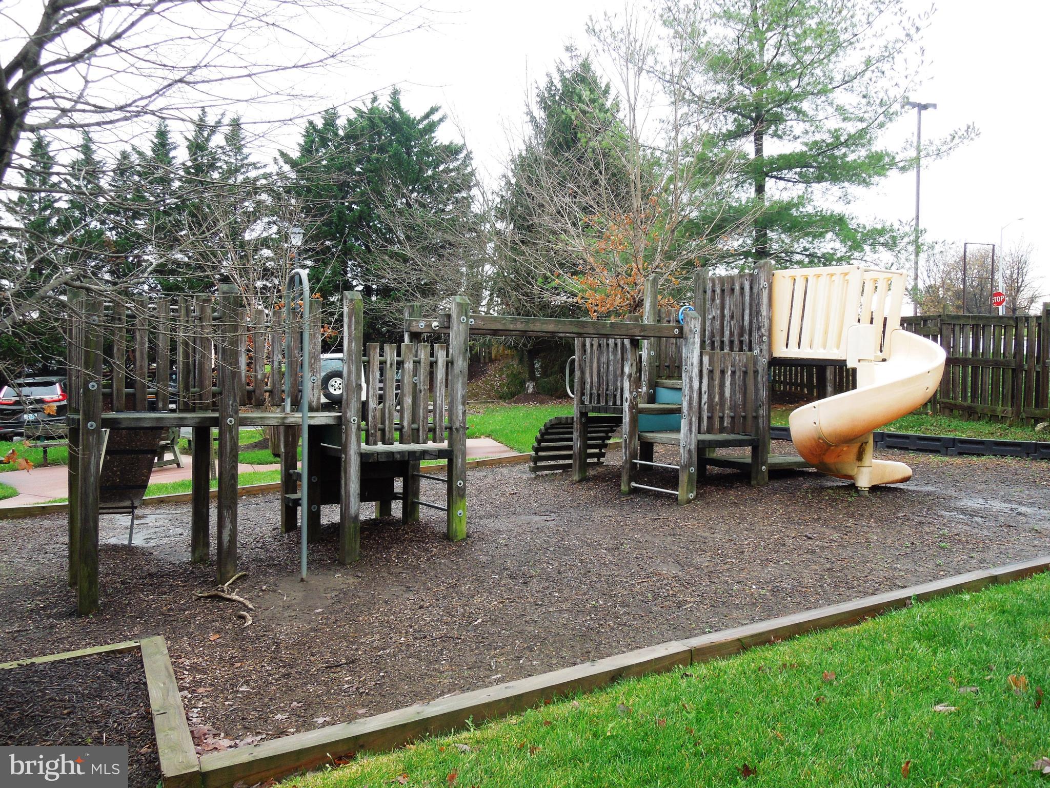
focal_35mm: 31
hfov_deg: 58.4
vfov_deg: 45.4
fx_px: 940
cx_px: 525
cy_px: 394
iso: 140
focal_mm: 5.6
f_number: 3.6
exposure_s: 1/30
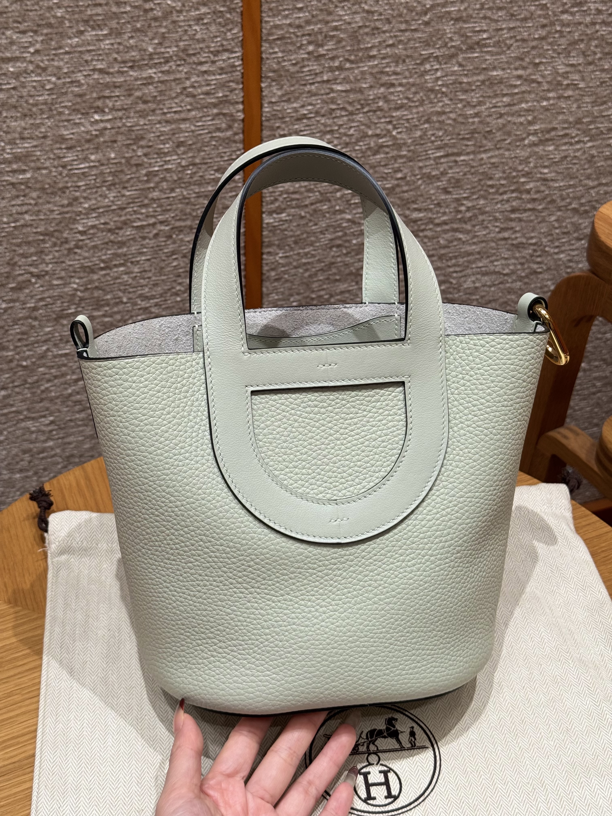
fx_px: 1131
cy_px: 408
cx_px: 306
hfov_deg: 30.3
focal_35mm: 48
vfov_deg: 39.7
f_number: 1.78
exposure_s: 1/121
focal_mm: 6.76
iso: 80
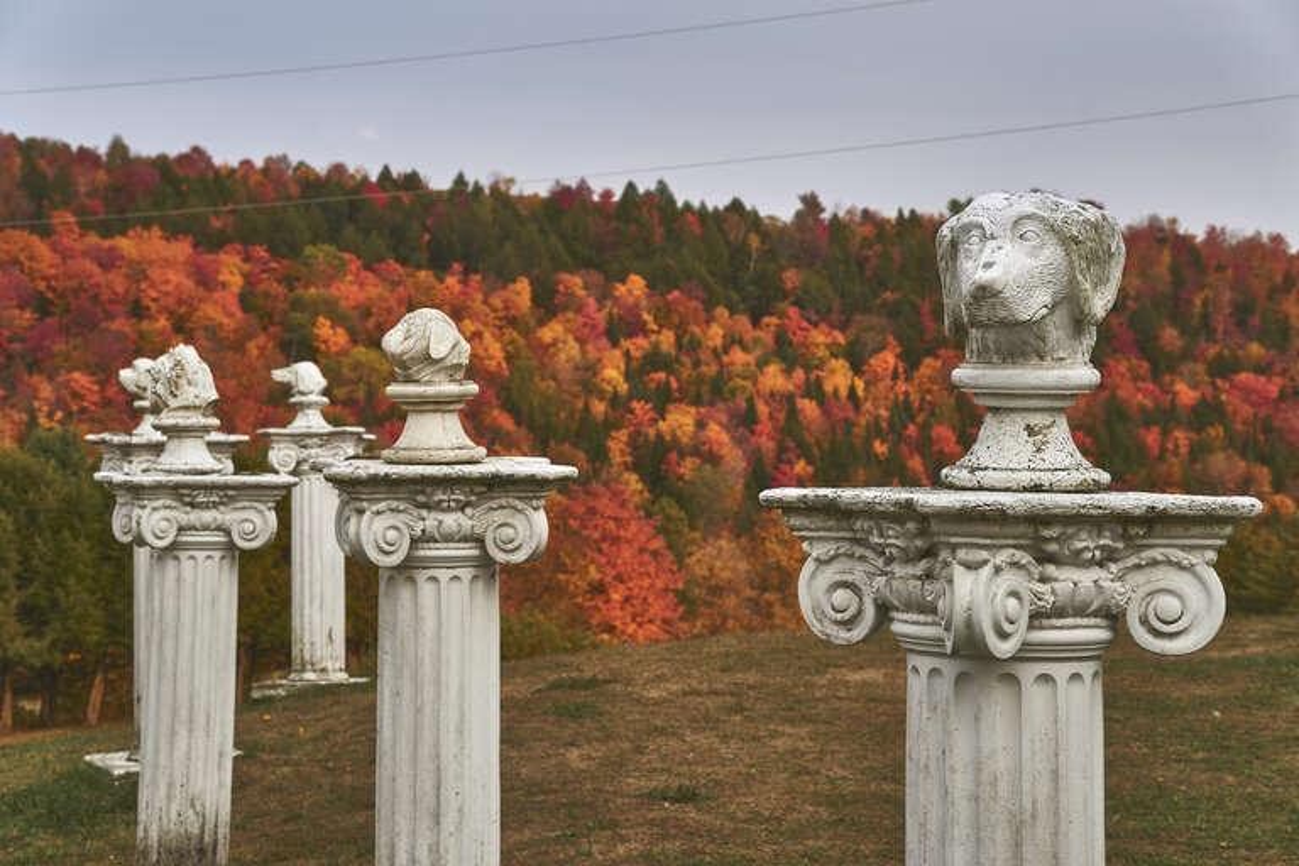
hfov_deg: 24.2
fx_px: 3031
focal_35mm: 84
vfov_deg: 16.3
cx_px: 650
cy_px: 433
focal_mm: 56
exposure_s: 1/200
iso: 160
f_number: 8
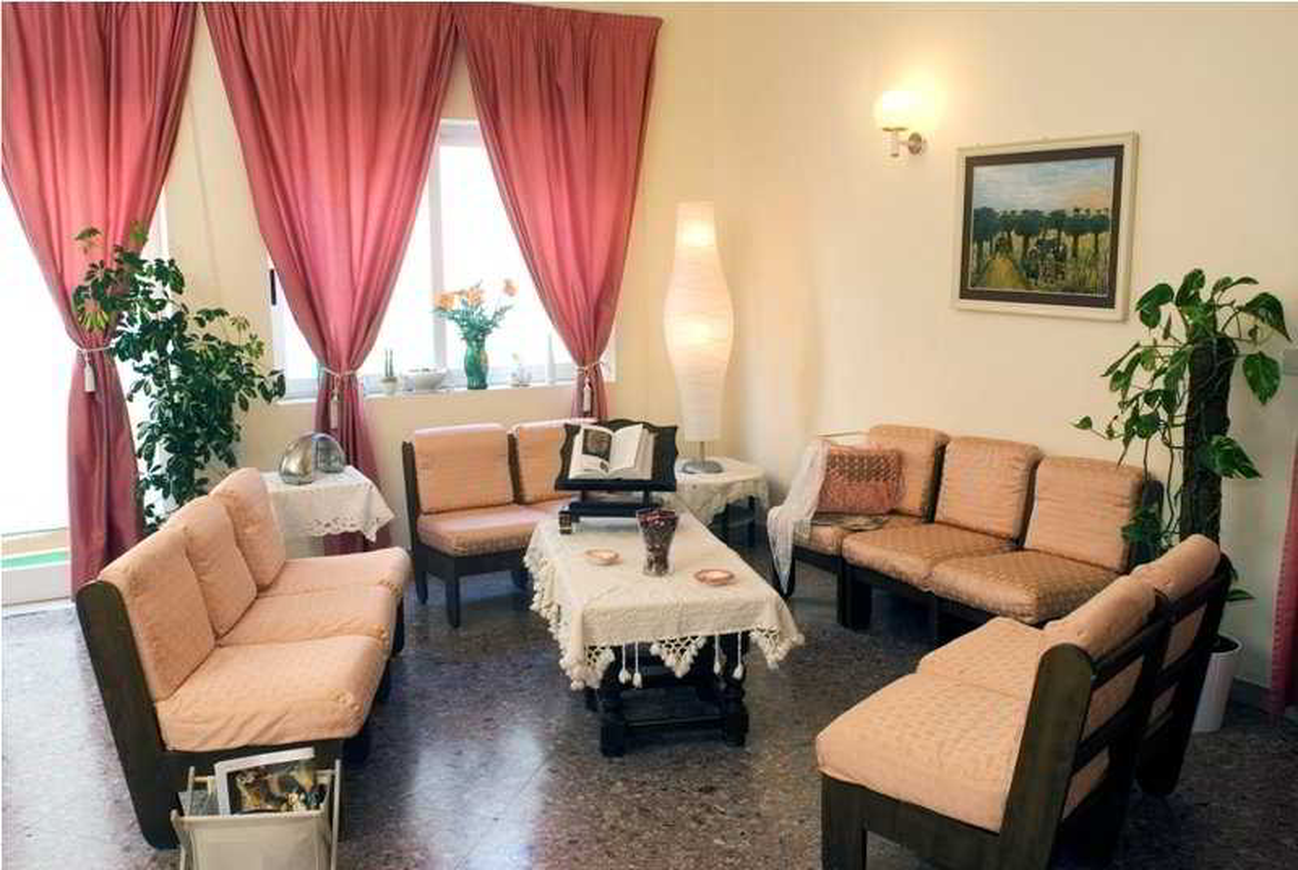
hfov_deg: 61.9
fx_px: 1083
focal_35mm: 30
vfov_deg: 43.7
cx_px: 649
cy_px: 435
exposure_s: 1/2.5
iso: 100
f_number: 11
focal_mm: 20
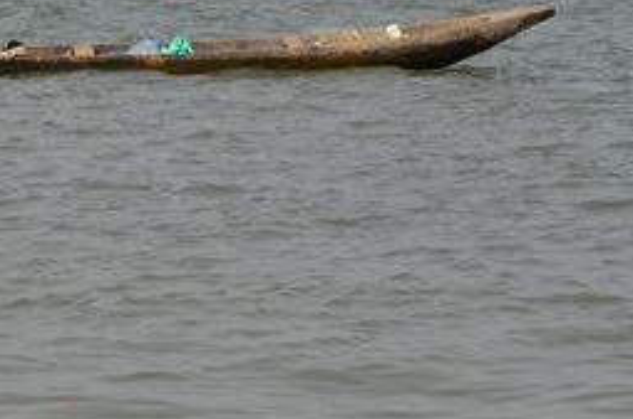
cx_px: 77
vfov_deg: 5.3
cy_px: 89
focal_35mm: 256
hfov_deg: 8.0
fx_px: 4493
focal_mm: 68
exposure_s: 1/1000
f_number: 8
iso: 200
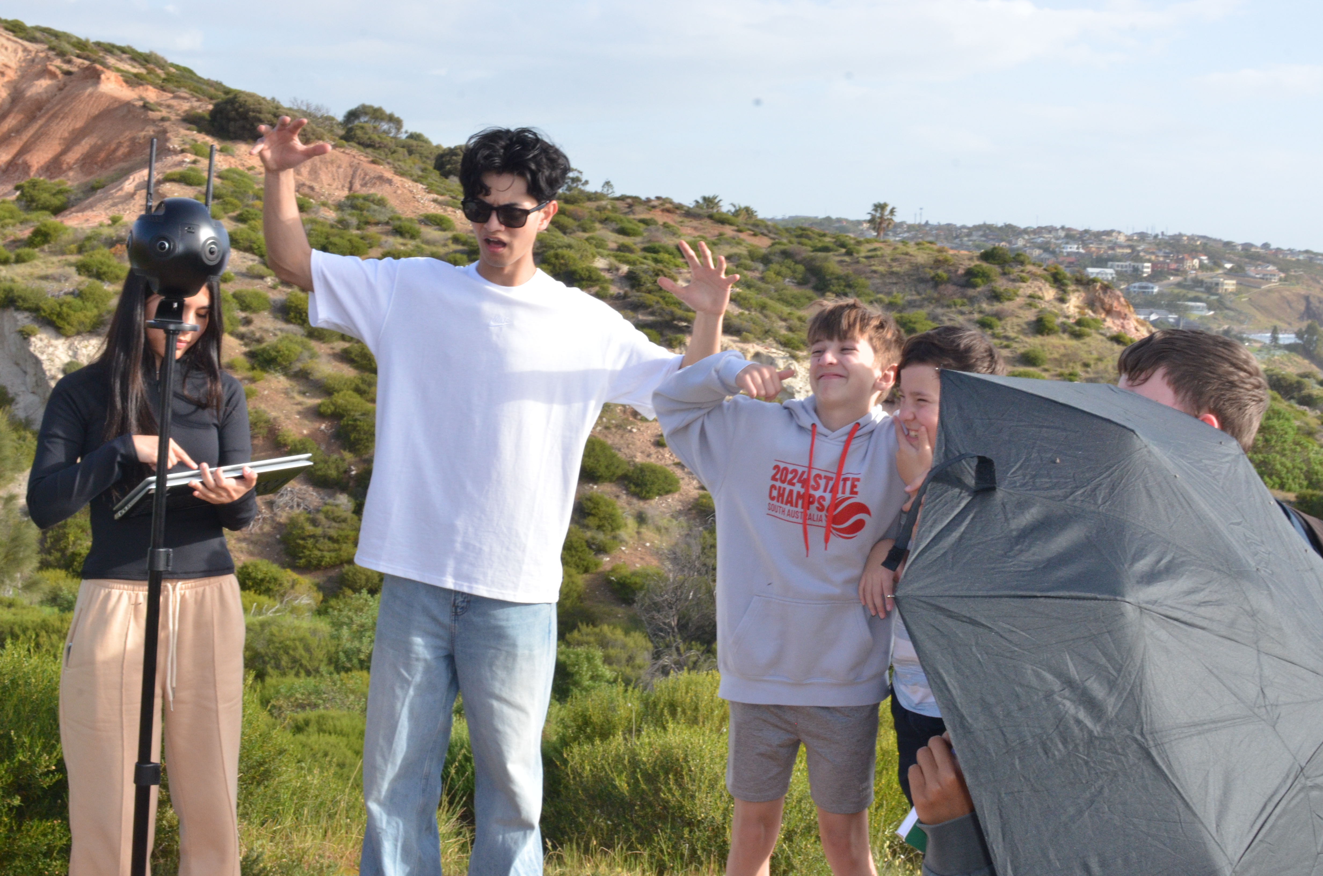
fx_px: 1650
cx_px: 662
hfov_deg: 43.7
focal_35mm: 45
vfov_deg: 29.7
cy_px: 438
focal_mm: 30
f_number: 16
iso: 1000
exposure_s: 1/250
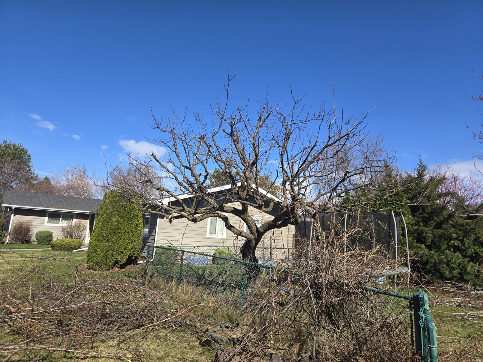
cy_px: 181
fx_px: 321
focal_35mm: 23
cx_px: 242
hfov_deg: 73.9
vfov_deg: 58.9
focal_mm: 5.4
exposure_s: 1/1610
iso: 25
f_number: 1.8
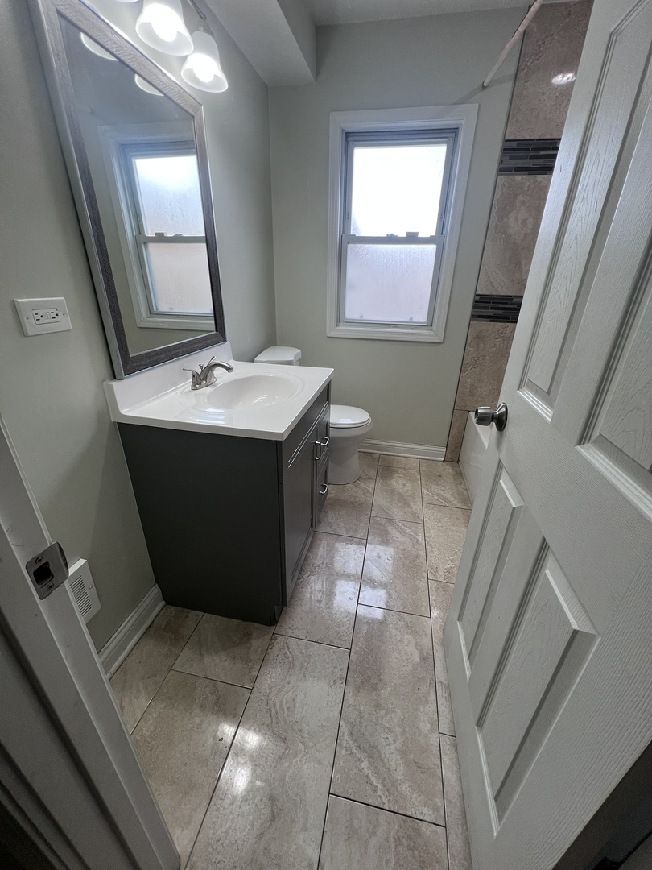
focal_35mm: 13
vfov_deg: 106.2
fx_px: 326
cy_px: 435
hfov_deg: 89.9
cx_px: 326
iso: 80
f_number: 1.8
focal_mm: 1.57
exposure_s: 1/120
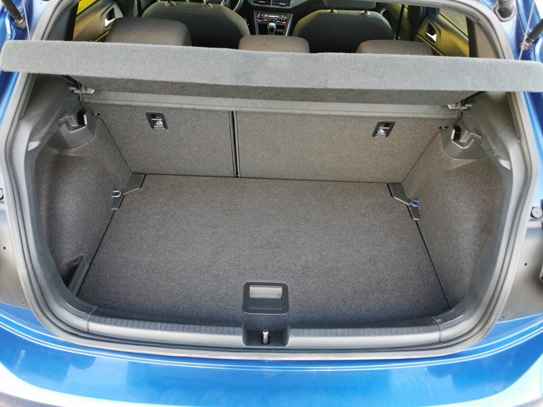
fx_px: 424
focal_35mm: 27
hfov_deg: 65.3
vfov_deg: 51.4
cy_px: 204
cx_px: 272
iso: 125
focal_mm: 5.58
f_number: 1.8
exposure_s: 1/50
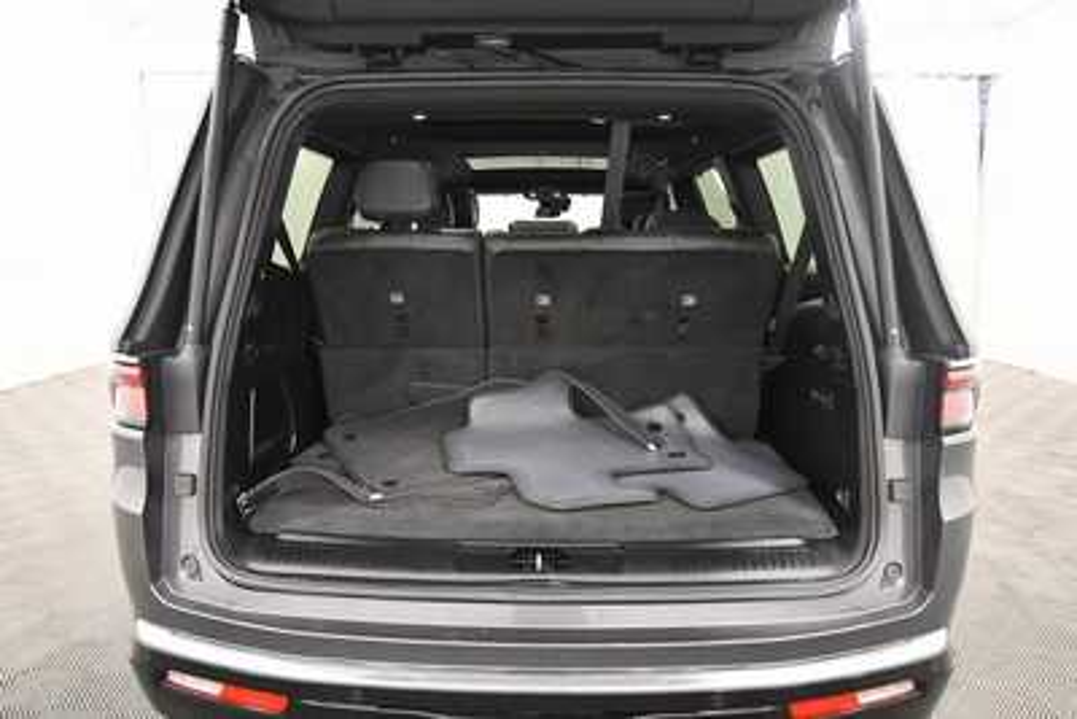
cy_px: 360
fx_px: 718
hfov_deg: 73.7
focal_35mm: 24
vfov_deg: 53.2
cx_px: 538
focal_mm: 16
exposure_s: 1/100
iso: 3200
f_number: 5.3
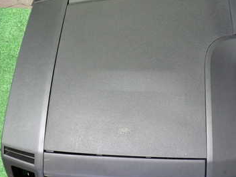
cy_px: 58
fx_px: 348
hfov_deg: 37.5
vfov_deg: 28.4
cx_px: 116
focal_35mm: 51
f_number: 2.3
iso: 320
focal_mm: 5.4
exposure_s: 1/30
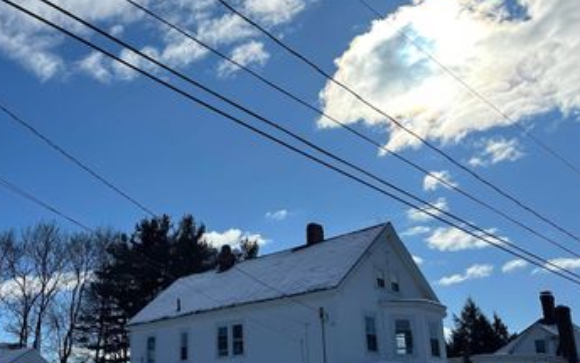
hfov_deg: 51.0
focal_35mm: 37
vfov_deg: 34.1
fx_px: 585
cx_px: 160
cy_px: 246
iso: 80
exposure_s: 1/12048
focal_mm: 6.86
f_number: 1.78
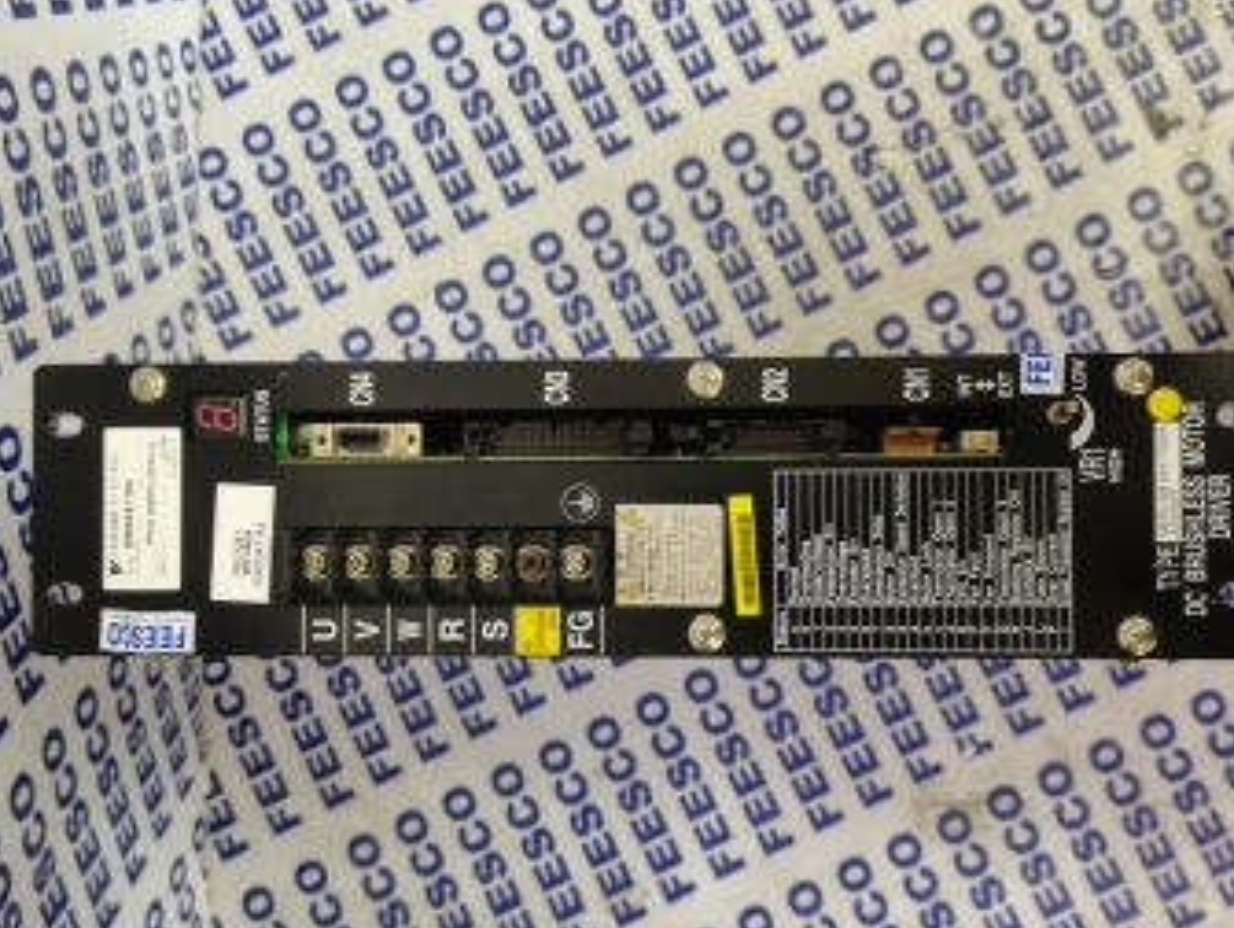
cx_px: 648
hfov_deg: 58.3
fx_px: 1106
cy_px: 486
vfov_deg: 45.5
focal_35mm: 31
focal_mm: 5.58
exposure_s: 1/24
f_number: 1.8
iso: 640
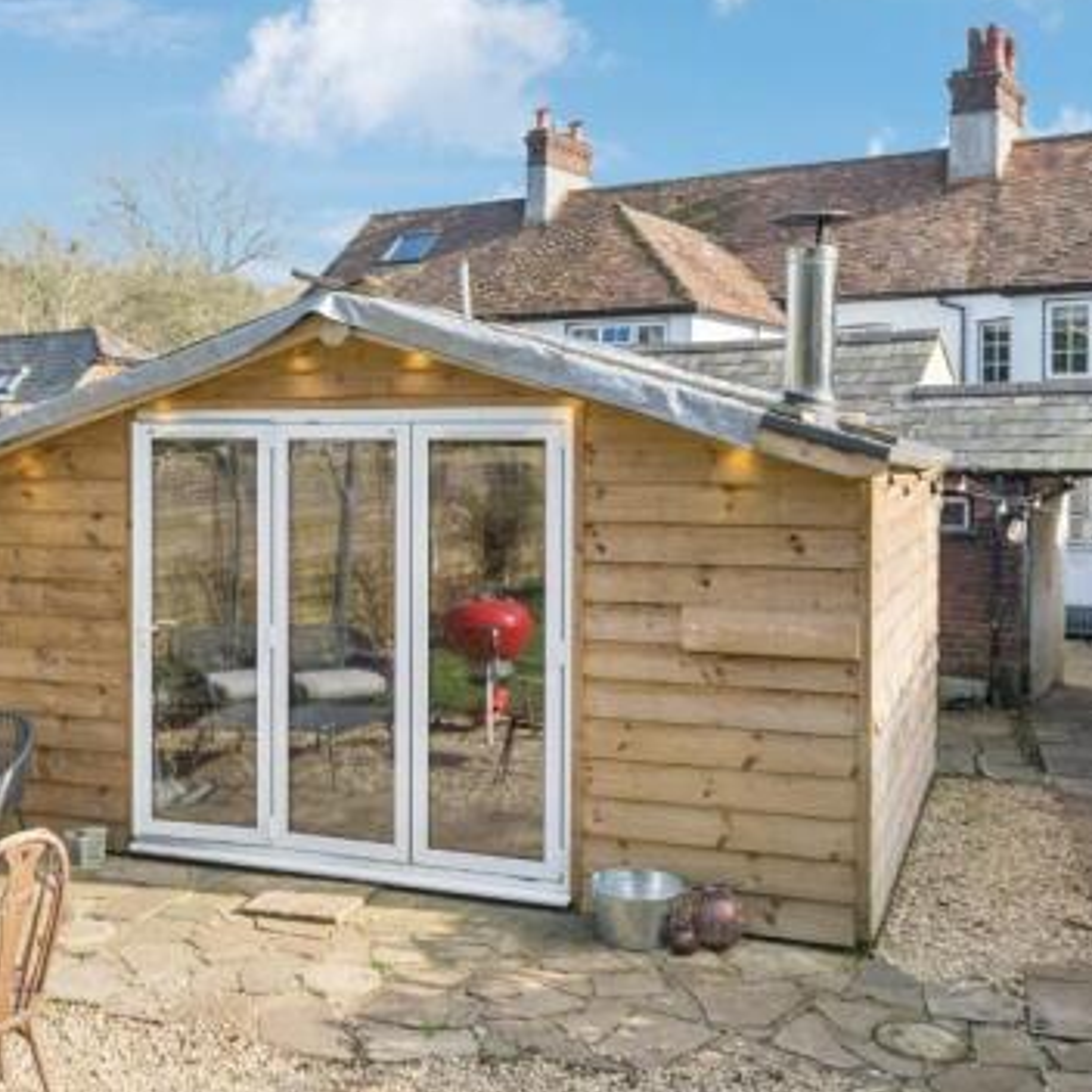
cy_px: 557
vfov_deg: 43.9
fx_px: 1356
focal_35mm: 38
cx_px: 492
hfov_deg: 43.8
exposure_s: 1/1250
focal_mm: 24
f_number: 5.6
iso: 640
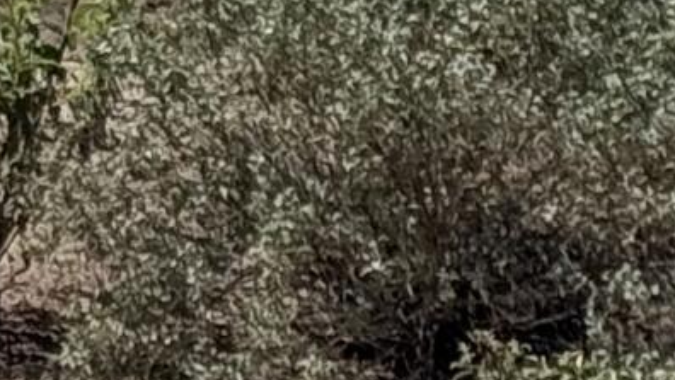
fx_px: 7090
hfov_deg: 5.2
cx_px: -1113
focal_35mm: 396
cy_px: -1264
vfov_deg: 2.9
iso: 50
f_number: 1.78
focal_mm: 6.76
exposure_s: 1/11364
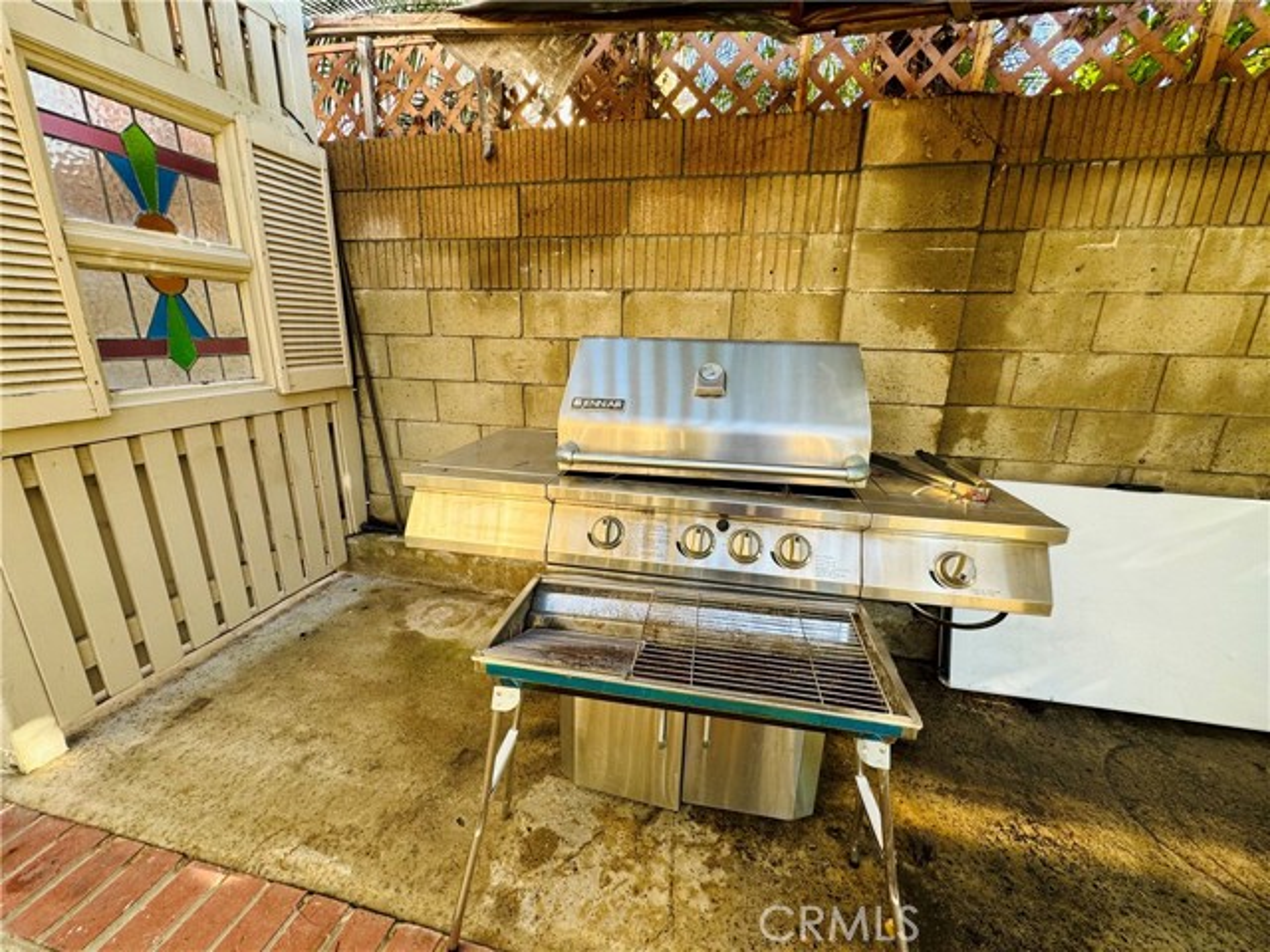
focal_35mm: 14
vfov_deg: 85.7
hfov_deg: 102.1
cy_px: 476
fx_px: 514
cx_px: 635
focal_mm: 2.22
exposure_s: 1/99
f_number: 2.2
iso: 40
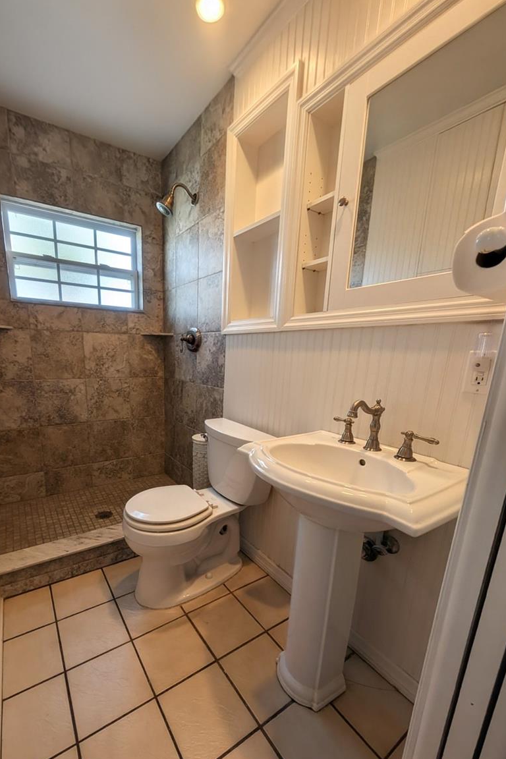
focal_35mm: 13
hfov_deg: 85.4
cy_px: 383
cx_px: 261
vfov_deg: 108.3
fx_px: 274
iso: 49
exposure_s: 1/177
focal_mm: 2.02
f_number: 1.7
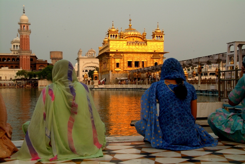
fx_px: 320
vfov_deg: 28.7
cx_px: 122
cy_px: 82
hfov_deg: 41.9
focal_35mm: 47
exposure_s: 1/250
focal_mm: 31
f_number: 8
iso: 400
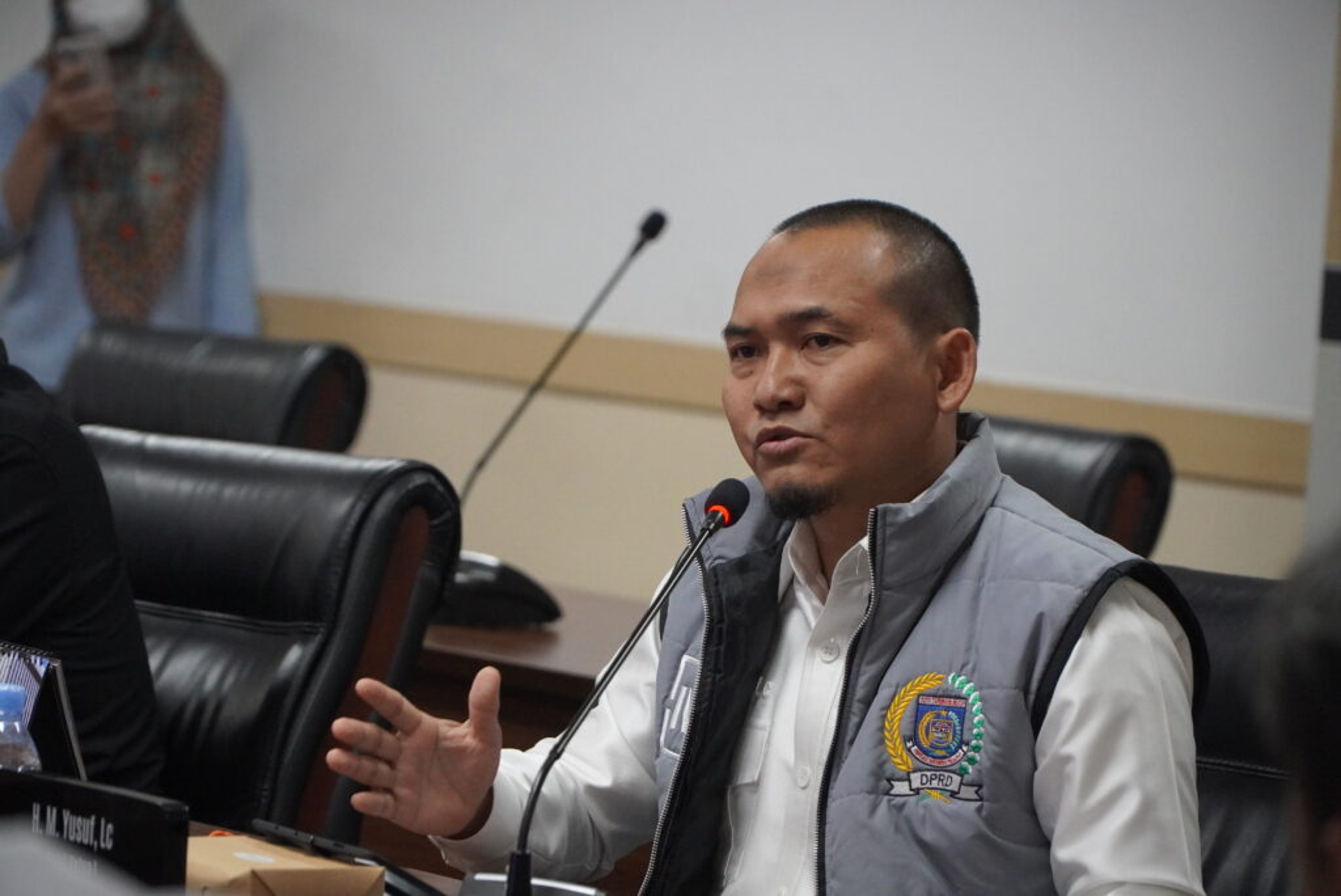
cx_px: 670
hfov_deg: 13.0
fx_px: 5870
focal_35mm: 158
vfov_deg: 8.7
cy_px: 448
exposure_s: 1/200
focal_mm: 105
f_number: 4
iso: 4000
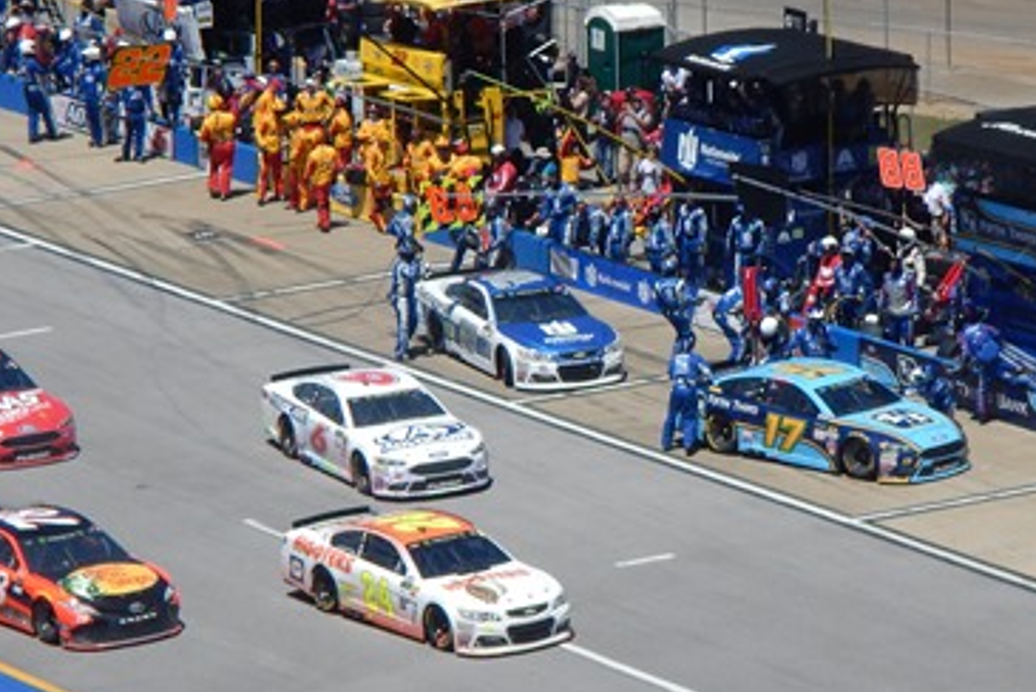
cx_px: 500
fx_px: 7344
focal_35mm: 255
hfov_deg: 8.1
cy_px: 437
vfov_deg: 5.4
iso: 125
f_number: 4.8
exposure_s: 1/1000
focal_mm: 25
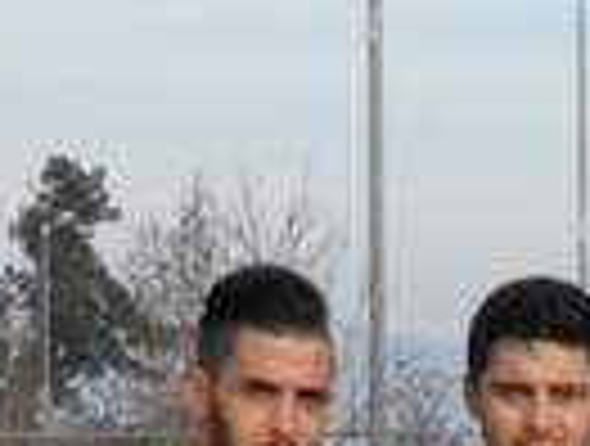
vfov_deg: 5.9
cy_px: 858
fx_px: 4204
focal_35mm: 246
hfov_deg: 7.6
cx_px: 1293
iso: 50
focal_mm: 8.9
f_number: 5.5
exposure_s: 1/200
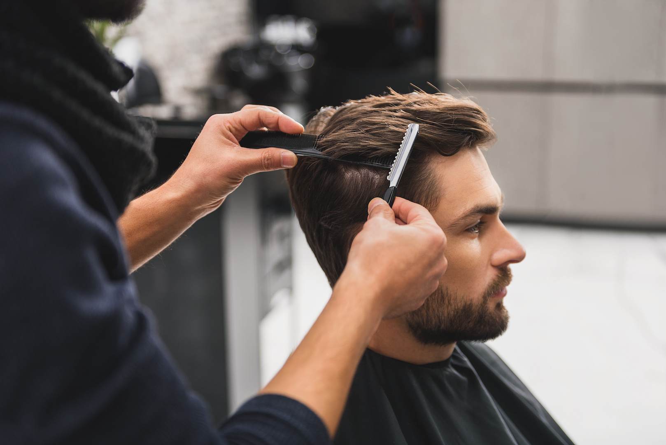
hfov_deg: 36.2
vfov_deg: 24.6
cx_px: 333
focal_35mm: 55
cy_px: 222
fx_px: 1018
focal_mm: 55
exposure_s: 1/100
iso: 320
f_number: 2.8
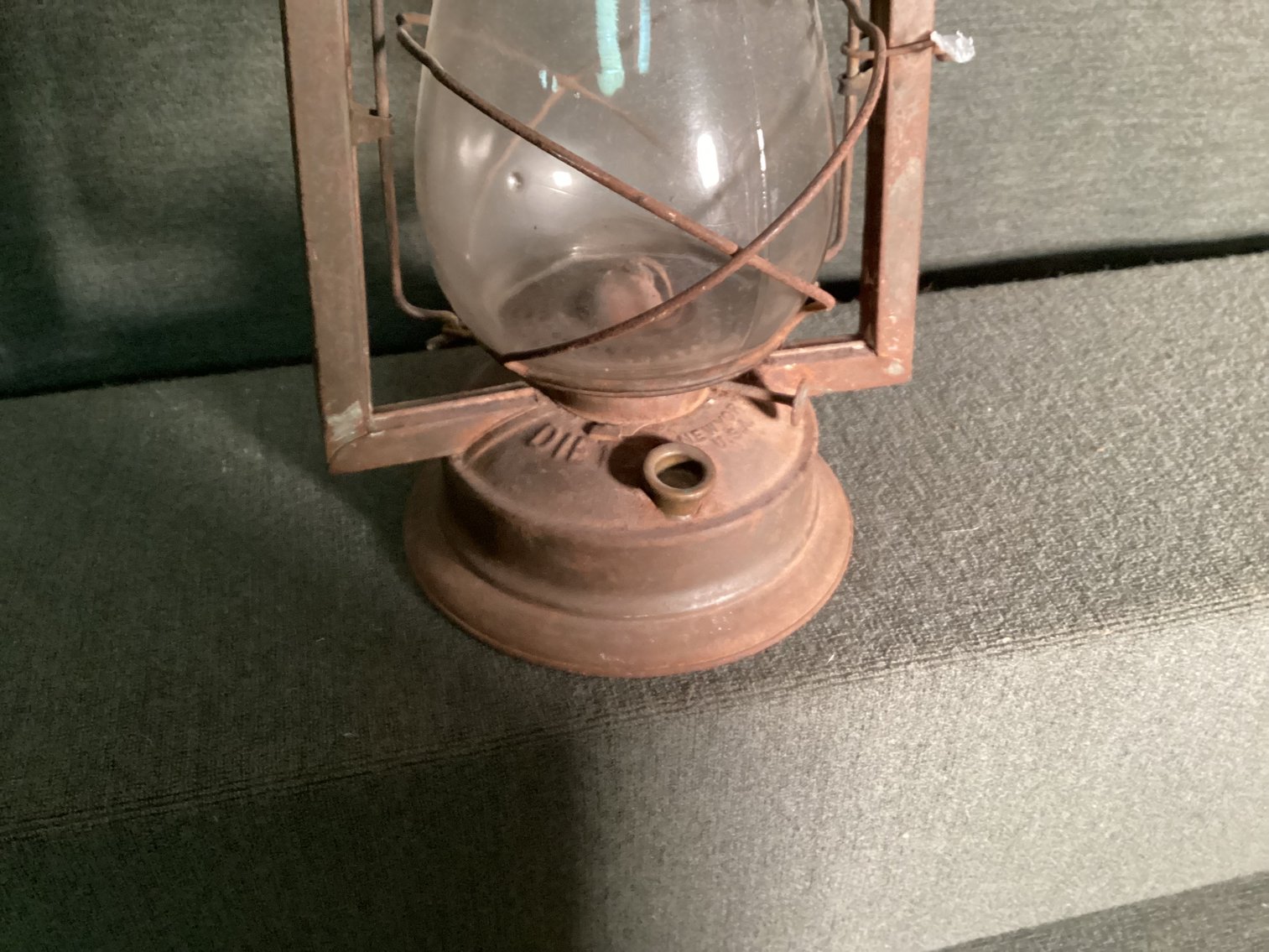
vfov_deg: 45.4
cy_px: 476
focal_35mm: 31
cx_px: 634
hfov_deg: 58.3
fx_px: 1137
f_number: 2.4
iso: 640
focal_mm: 3.3
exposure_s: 1/30
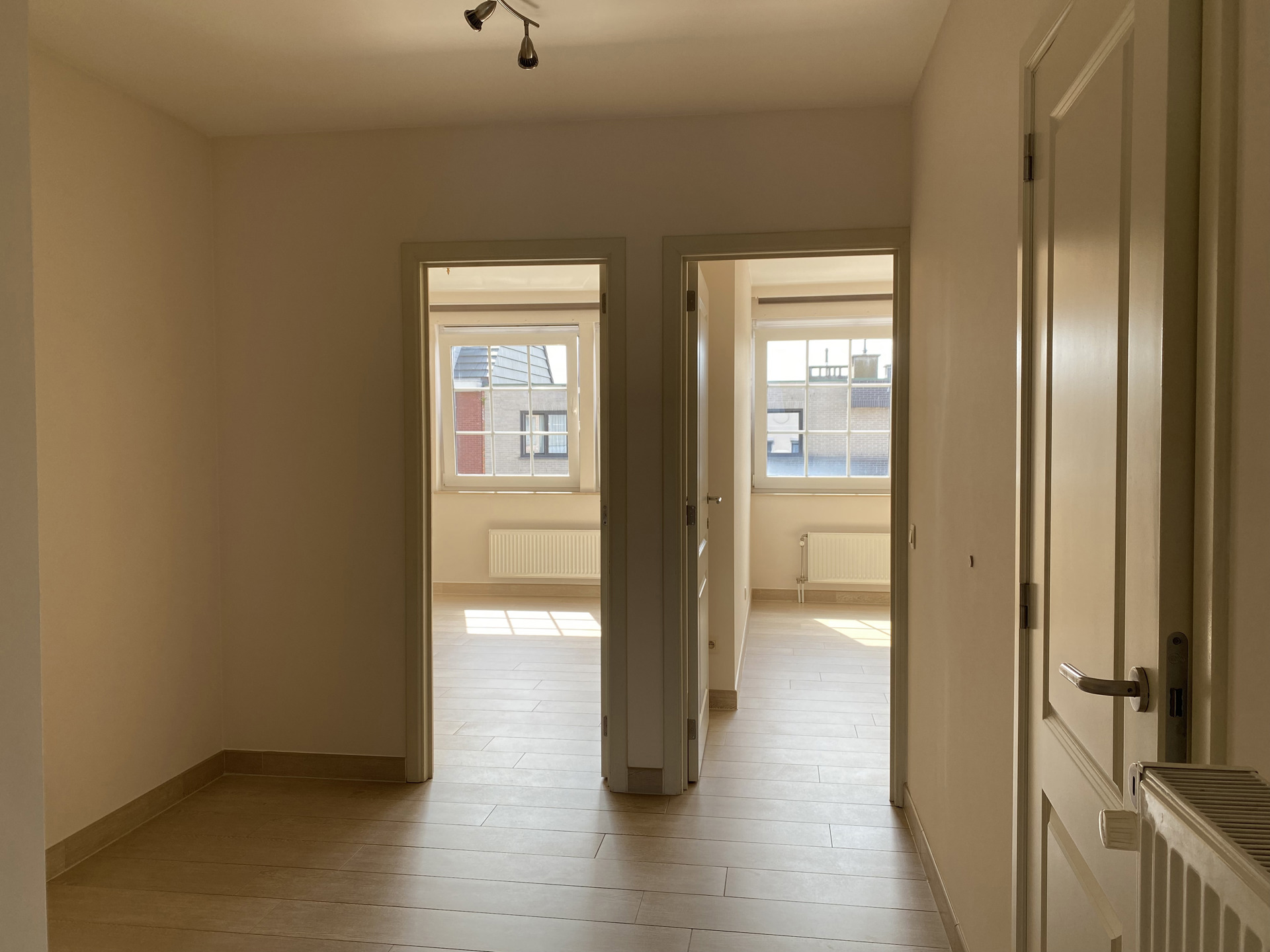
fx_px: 954
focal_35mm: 26
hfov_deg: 67.3
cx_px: 635
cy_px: 476
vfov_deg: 53.1
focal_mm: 4.25
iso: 32
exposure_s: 1/175
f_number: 1.8
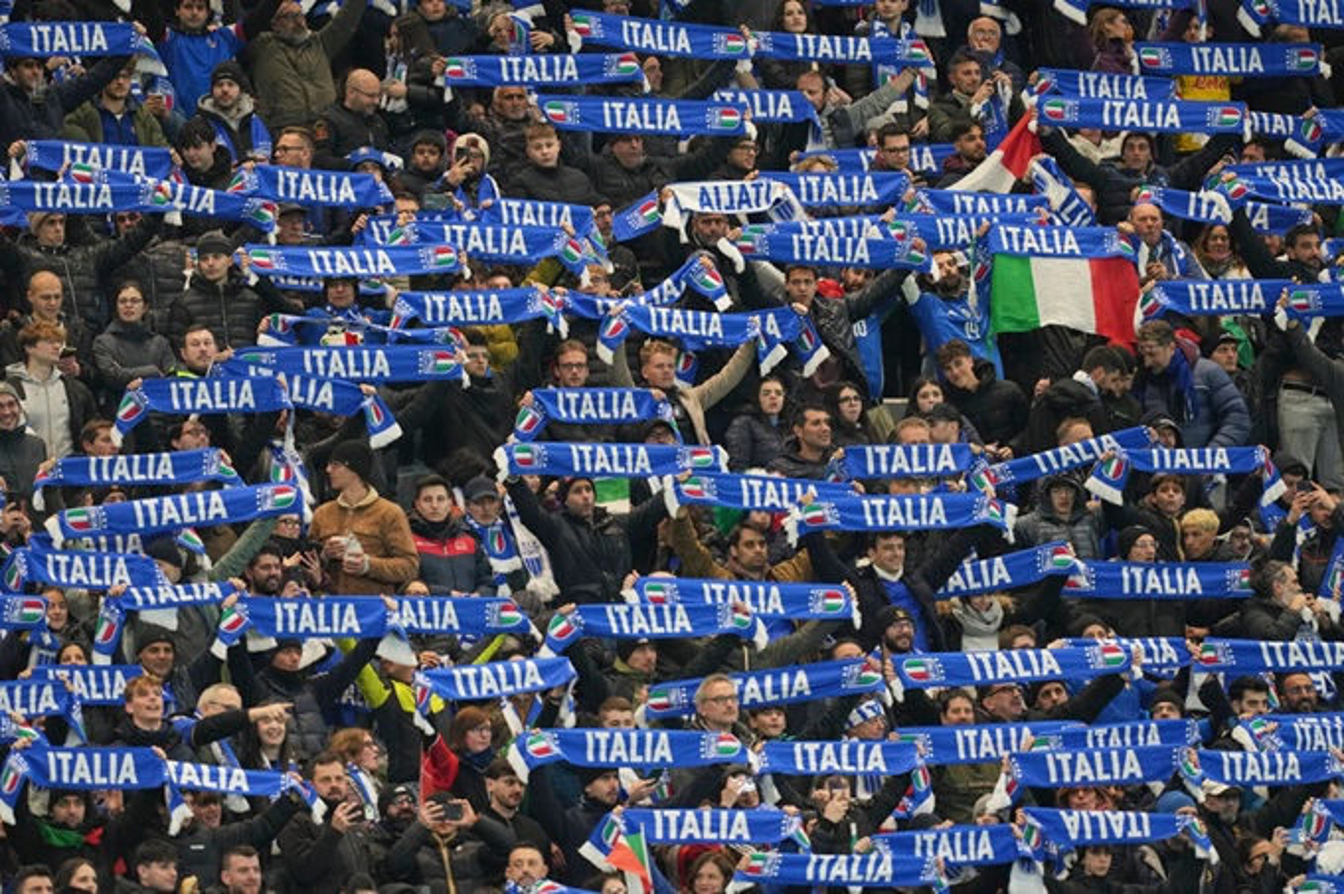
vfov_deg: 3.4
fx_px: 14919
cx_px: 672
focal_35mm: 400
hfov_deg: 5.2
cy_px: 447
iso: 2000
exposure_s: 1/500
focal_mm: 400
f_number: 3.2
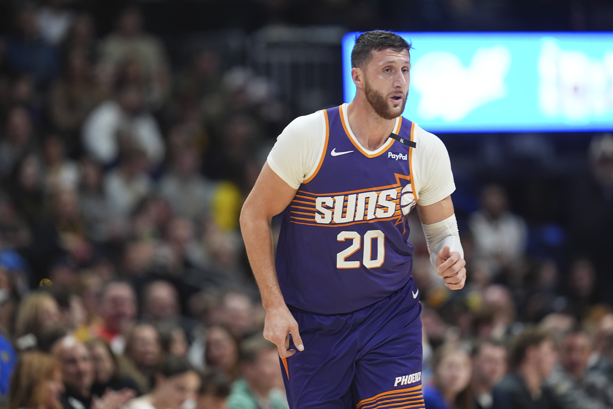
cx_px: 306
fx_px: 6811
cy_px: 204
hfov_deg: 5.2
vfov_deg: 3.4
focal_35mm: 400
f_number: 3.2
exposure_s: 1/1600
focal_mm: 400
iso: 4000
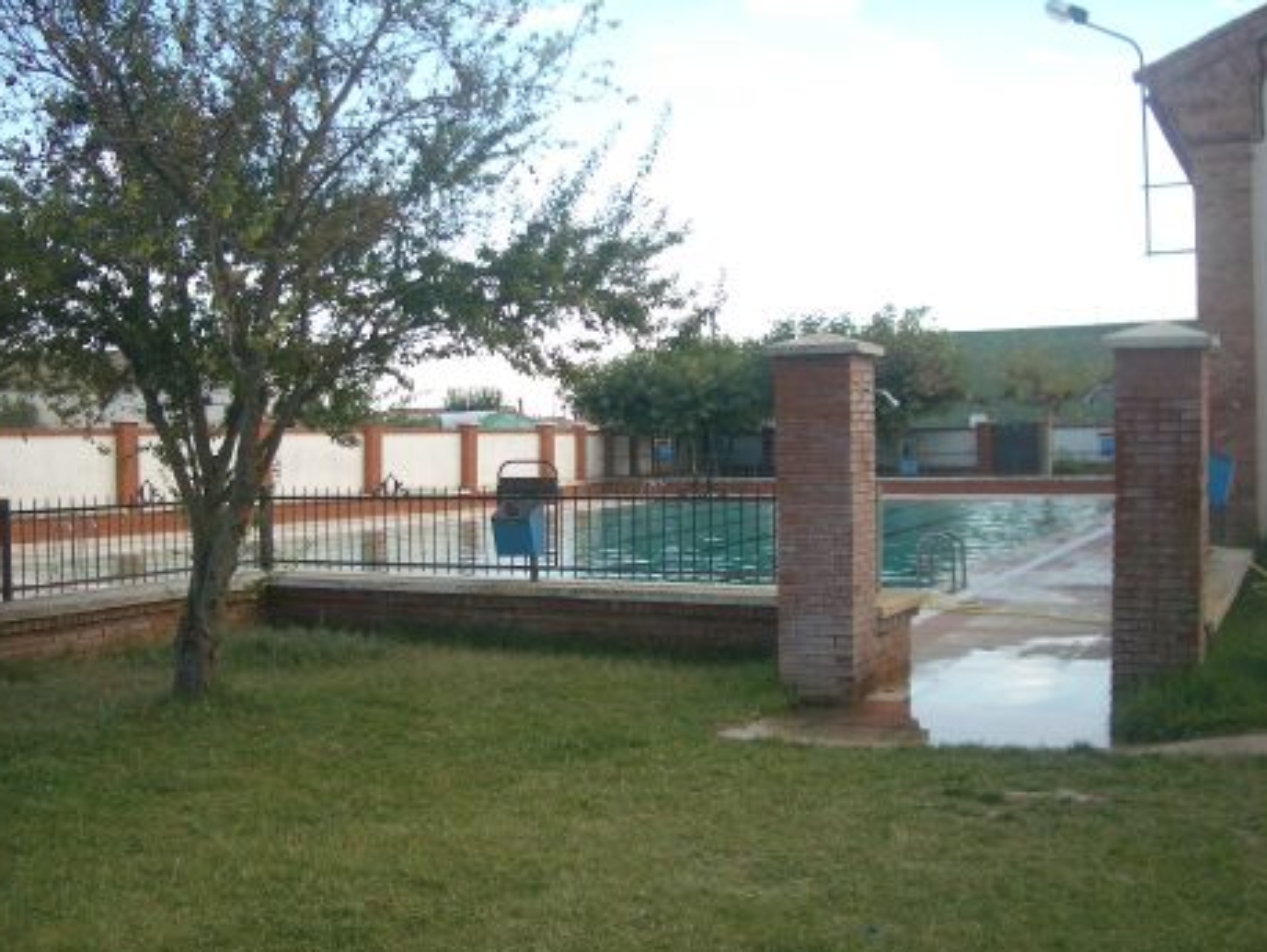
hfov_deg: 47.8
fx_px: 1429
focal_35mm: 39
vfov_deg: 36.8
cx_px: 629
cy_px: 439
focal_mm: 5.8
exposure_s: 1/320
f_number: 2.6
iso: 100
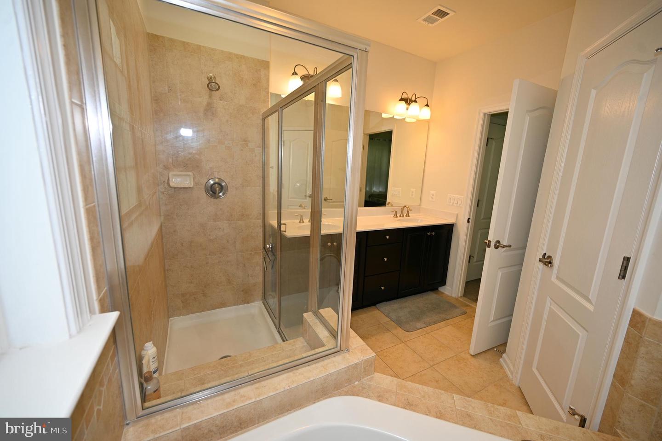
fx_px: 257
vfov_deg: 81.1
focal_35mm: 14
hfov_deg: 104.3
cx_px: 331
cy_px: 220
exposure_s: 1/100
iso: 180
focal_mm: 14
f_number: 4
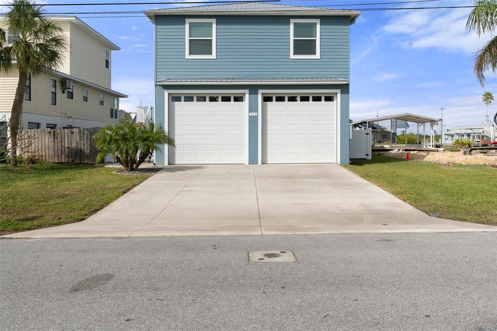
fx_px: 373
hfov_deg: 67.4
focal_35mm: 27
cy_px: 166
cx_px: 248
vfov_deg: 47.9
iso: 1000
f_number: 8
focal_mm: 18
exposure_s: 1/3000
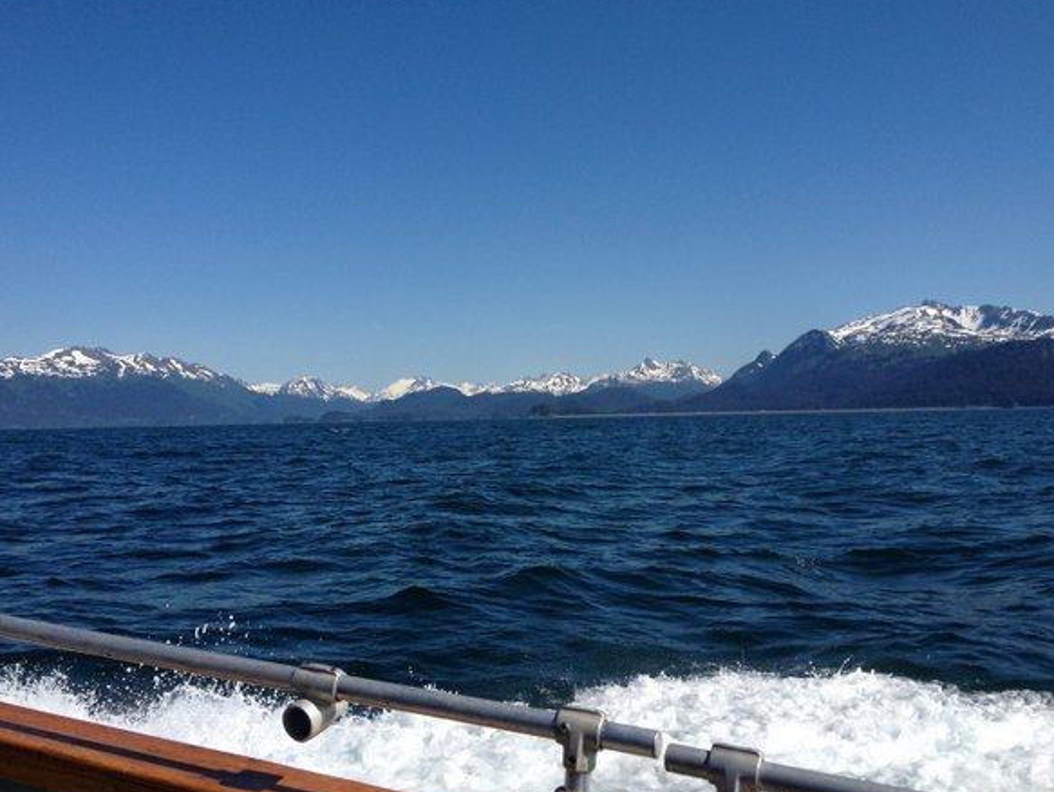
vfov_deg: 36.9
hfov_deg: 47.8
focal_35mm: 39
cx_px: 530
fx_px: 1188
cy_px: 387
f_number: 2.4
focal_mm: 4.28
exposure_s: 1/2762
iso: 50
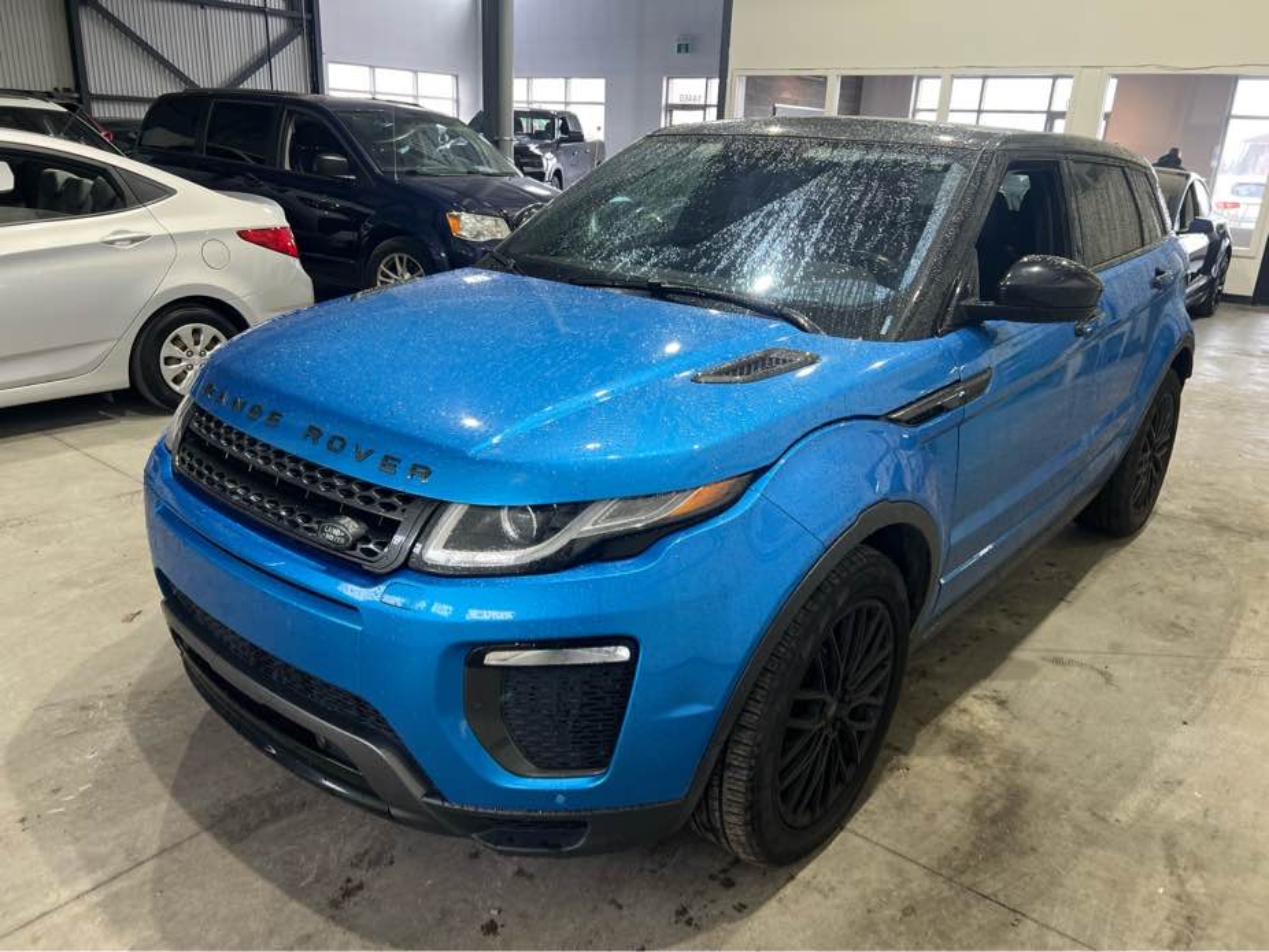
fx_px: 953
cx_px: 634
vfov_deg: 53.1
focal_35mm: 26
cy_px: 476
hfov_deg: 67.3
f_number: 1.5
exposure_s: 1/60
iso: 80
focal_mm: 5.7
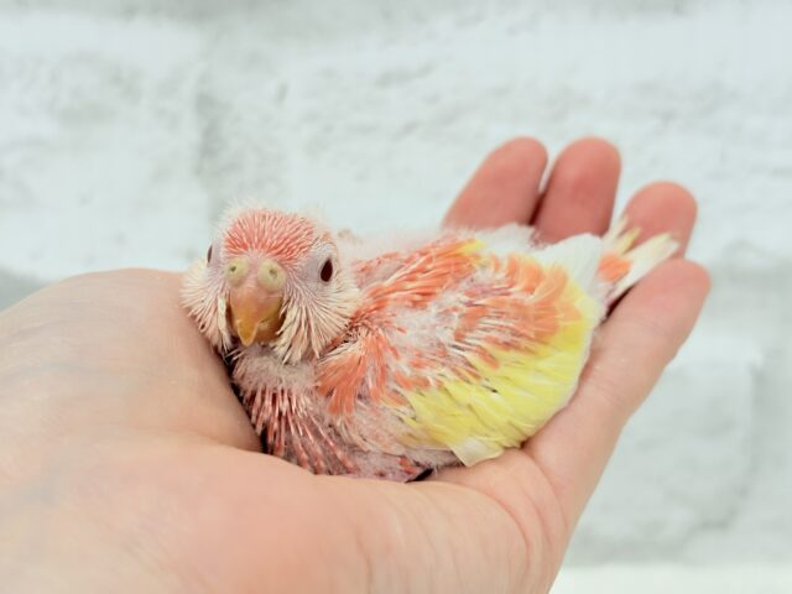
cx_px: 396
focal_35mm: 52
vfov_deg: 28.0
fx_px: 1190
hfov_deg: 36.8
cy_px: 297
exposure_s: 1/100
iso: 64
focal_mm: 5.96
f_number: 1.6
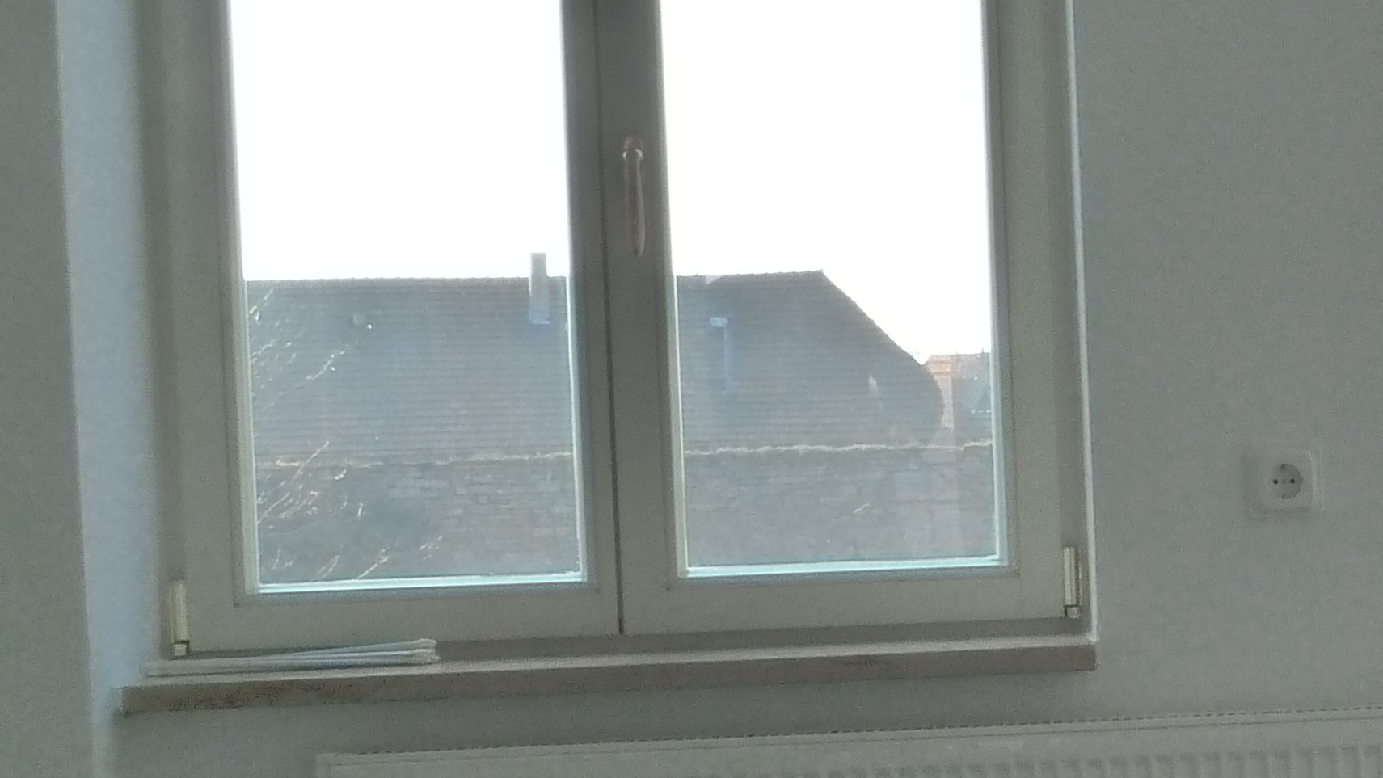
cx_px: 1593
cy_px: 600
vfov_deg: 12.2
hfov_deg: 20.4
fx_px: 3631
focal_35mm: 99
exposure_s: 1/40
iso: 400
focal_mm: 6.5
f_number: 8
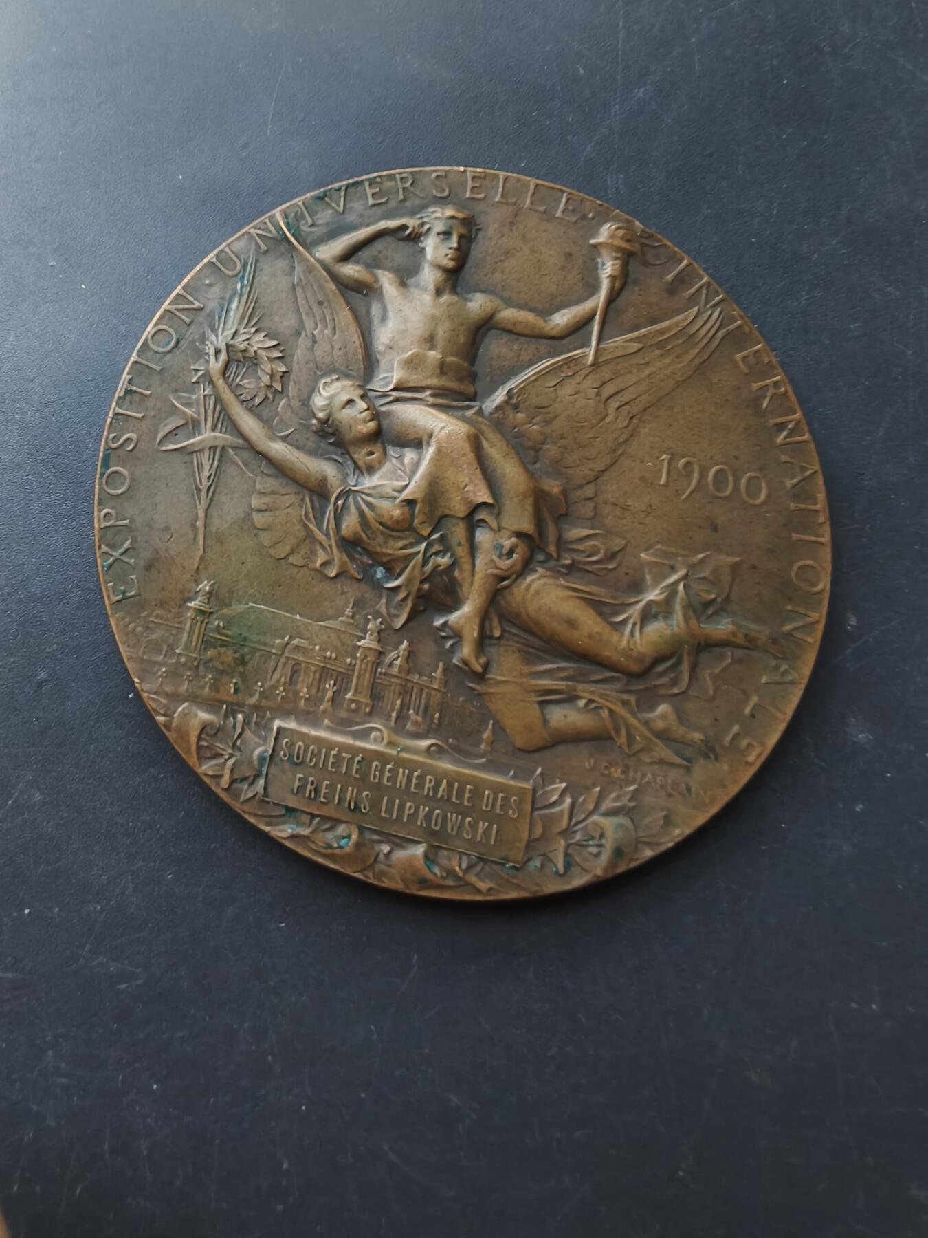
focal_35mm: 23
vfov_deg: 73.9
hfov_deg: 58.9
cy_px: 619
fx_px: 822
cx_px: 464
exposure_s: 1/39.1
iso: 1000
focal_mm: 2.32
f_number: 2
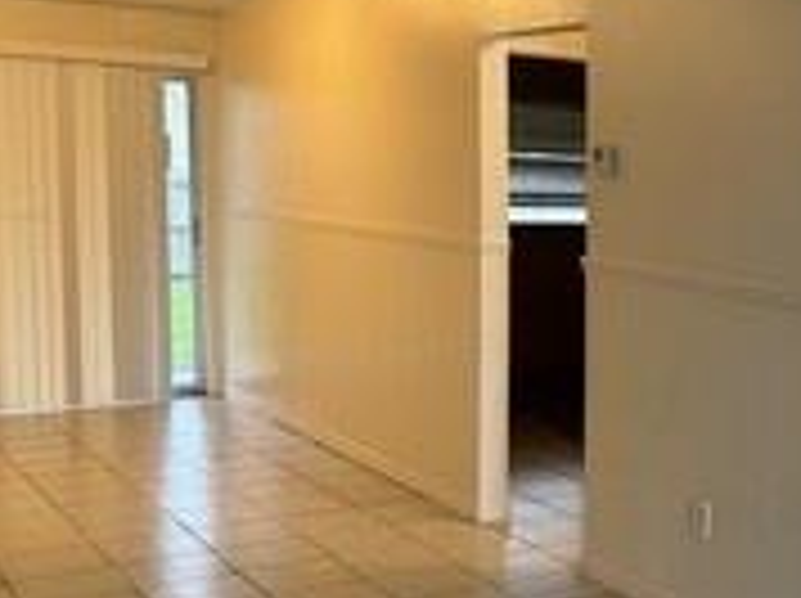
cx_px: 891
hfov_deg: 31.4
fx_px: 1248
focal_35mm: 54
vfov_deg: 27.0
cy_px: 319
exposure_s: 1/60
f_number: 1.78
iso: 250
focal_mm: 6.86
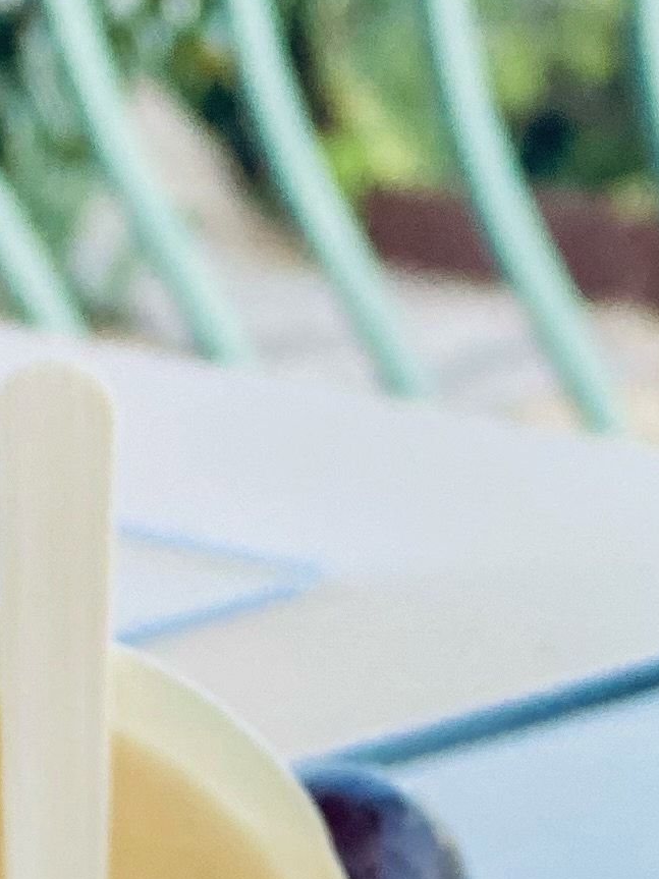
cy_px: 2009
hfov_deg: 6.1
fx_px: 6170
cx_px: 268
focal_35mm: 243
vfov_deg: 7.7
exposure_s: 1/122
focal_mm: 6
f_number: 2
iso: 80
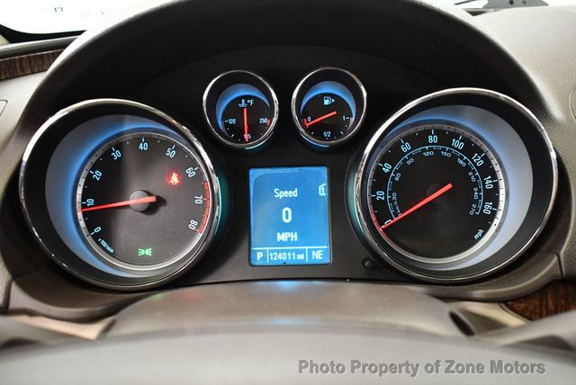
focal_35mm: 36
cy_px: 192
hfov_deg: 53.1
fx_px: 577
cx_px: 288
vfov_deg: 36.9
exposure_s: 1/60
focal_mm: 18
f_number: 3.5
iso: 3200
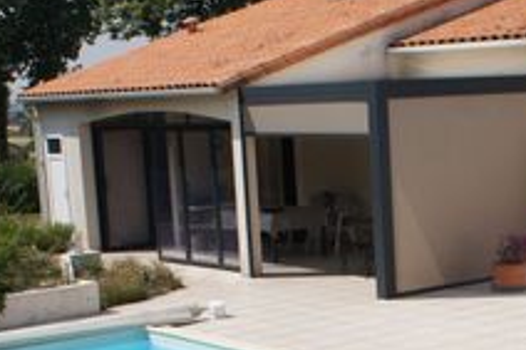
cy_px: 344
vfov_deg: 15.8
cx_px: 474
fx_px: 1241
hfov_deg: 23.3
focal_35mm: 85
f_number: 10
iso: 100
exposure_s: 1/320
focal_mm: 20
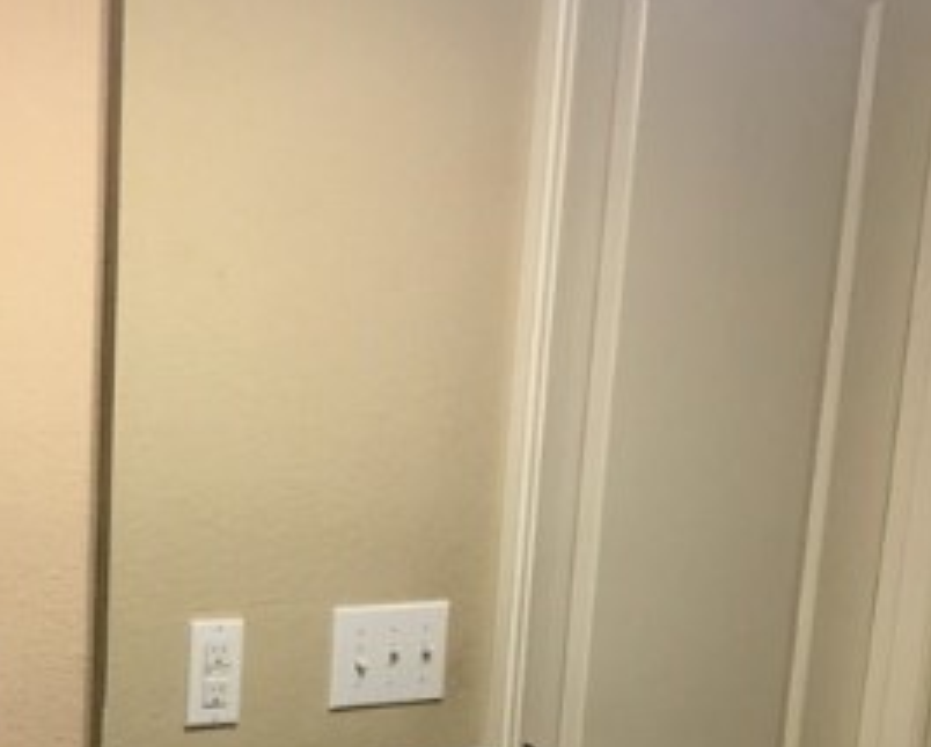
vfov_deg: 18.1
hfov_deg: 23.3
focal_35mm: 81
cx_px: 240
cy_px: 876
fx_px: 2234
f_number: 2.2
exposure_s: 1/30
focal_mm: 4.15
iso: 40
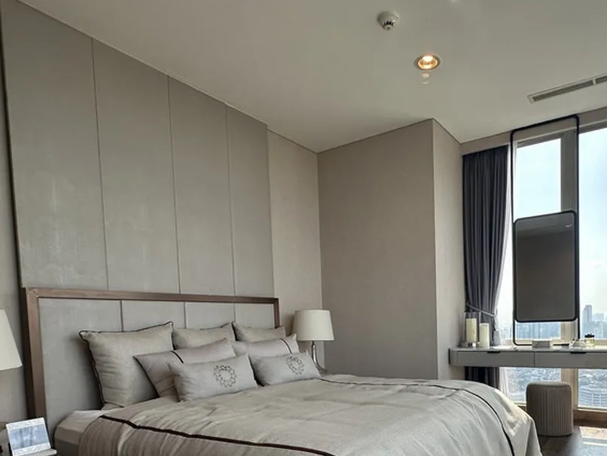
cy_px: 350
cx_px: 374
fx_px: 439
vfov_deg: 52.2
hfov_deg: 68.5
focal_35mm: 25
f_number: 2.2
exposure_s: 1/224
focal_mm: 2.22
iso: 40
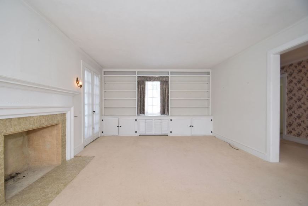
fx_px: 128
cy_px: 103
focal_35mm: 15
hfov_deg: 100.4
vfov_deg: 77.3
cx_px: 154
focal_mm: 10
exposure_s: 1/40
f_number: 3.5
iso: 100
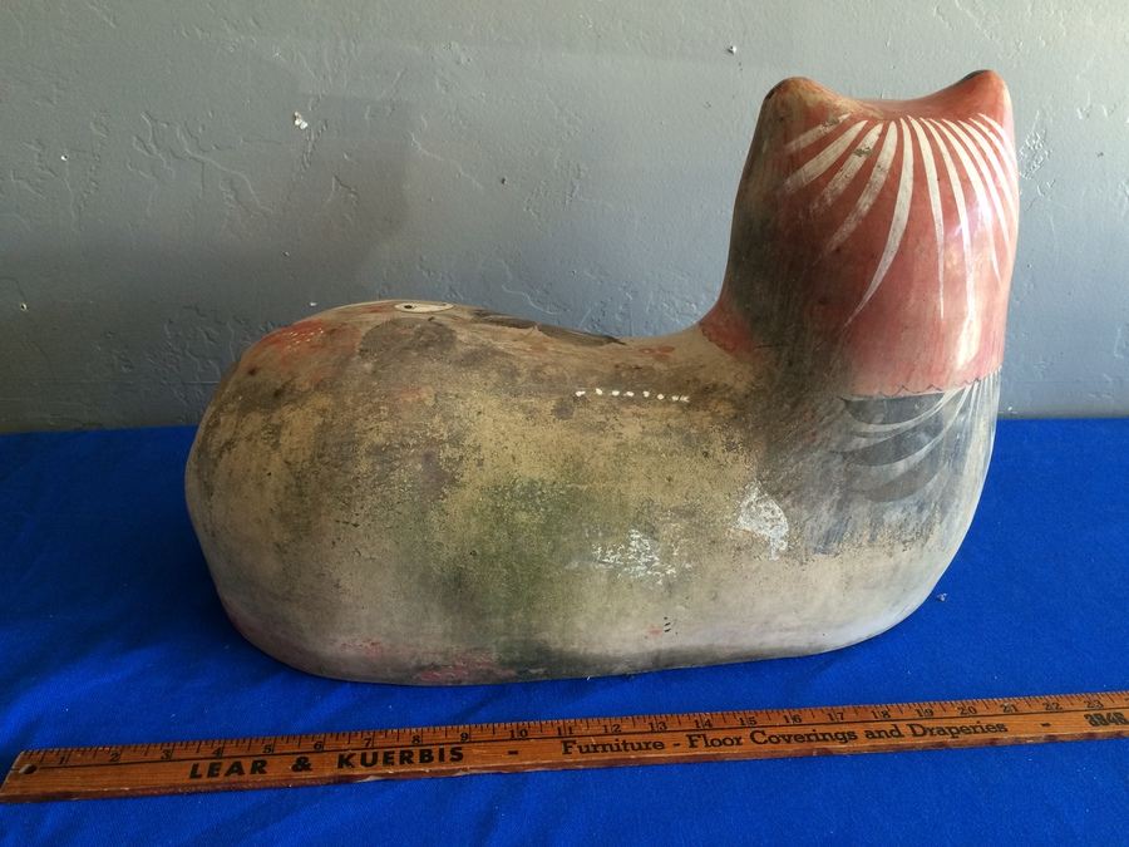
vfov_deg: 48.2
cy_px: 424
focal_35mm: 29
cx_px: 564
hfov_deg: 61.7
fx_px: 946
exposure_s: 1/30
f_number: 2.2
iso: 80
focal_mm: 4.15
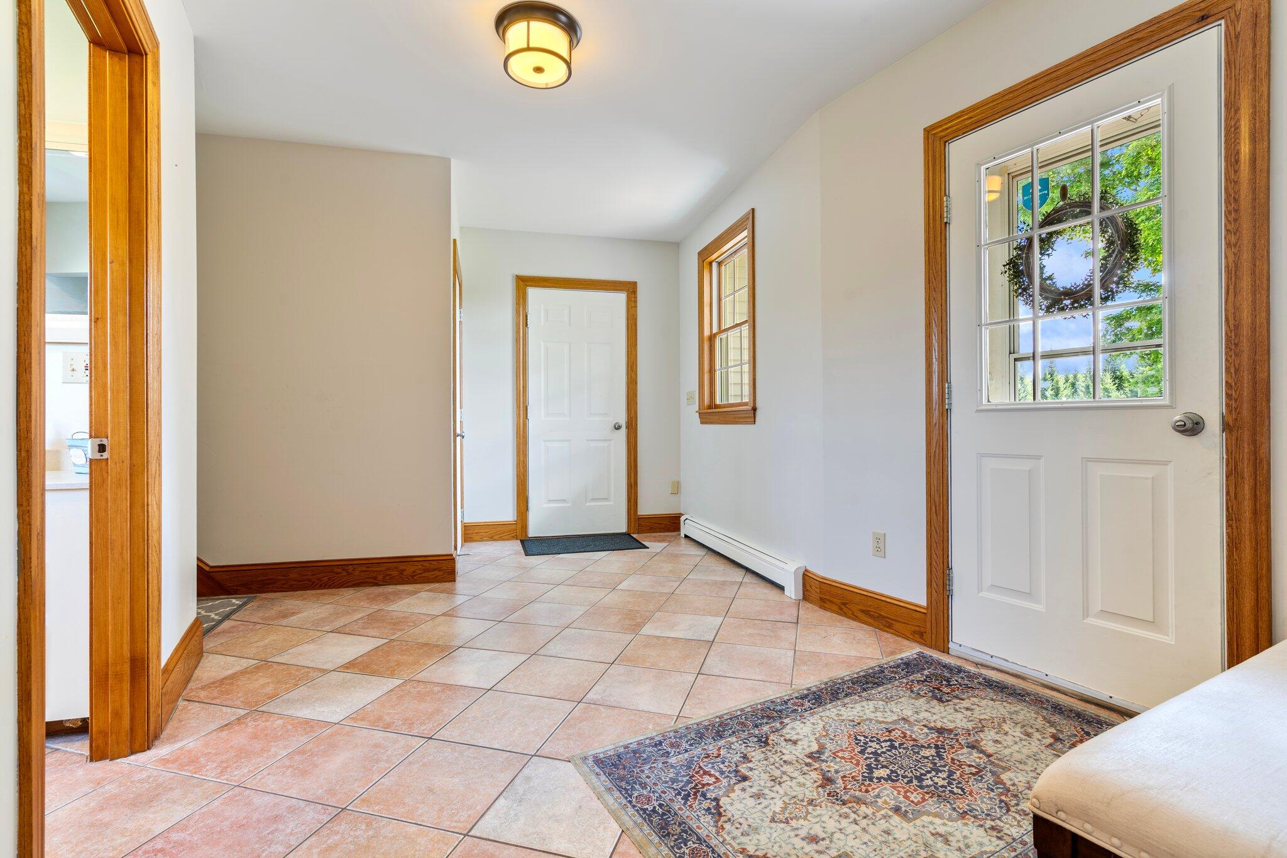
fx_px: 572
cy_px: 429
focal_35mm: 16
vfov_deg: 73.7
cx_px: 644
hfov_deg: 96.7
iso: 50
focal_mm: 16
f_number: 9
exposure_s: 4
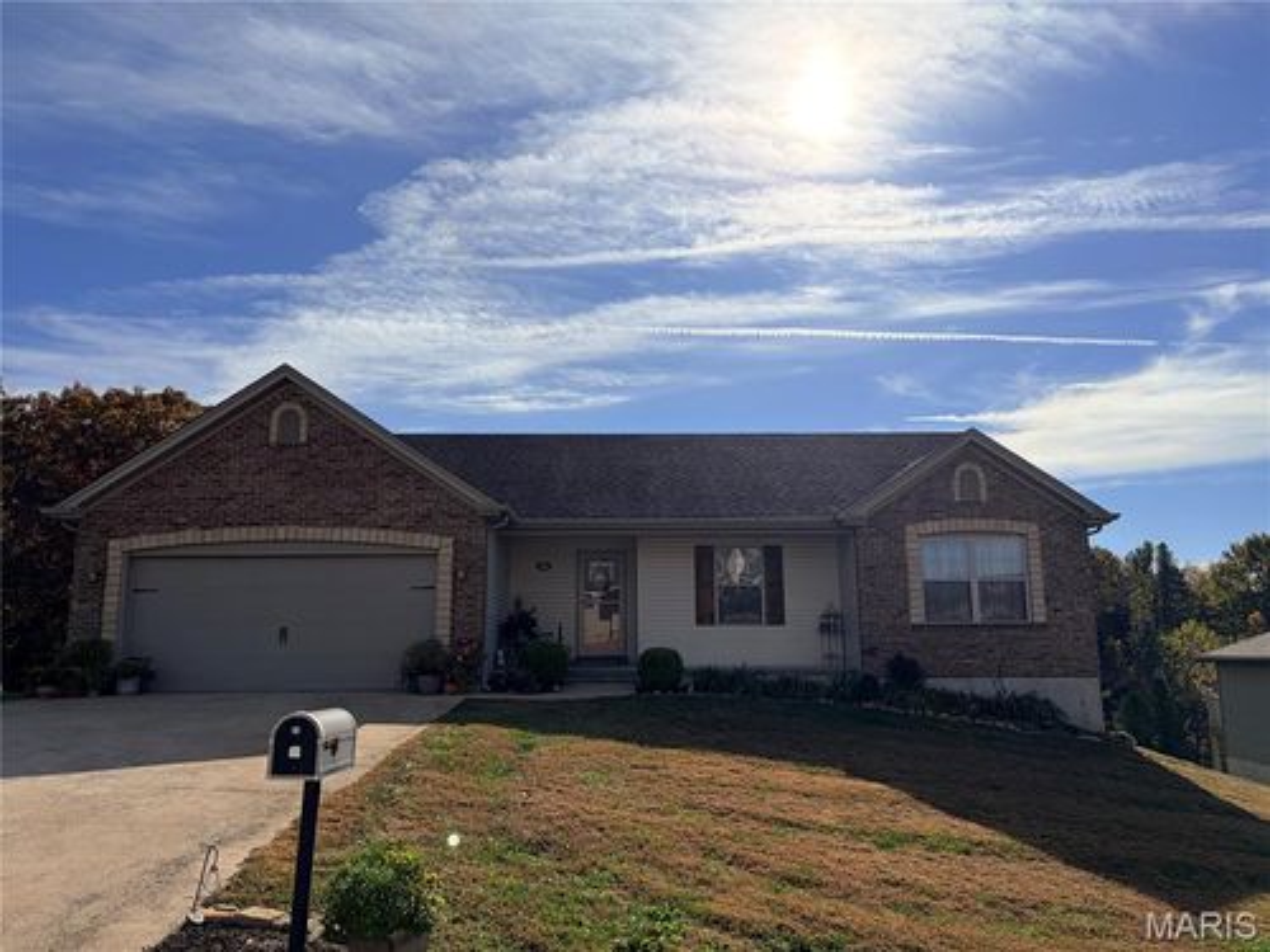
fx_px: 954
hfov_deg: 67.3
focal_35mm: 26
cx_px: 635
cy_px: 476
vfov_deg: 53.1
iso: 50
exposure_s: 1/10101
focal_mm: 5.96
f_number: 1.6
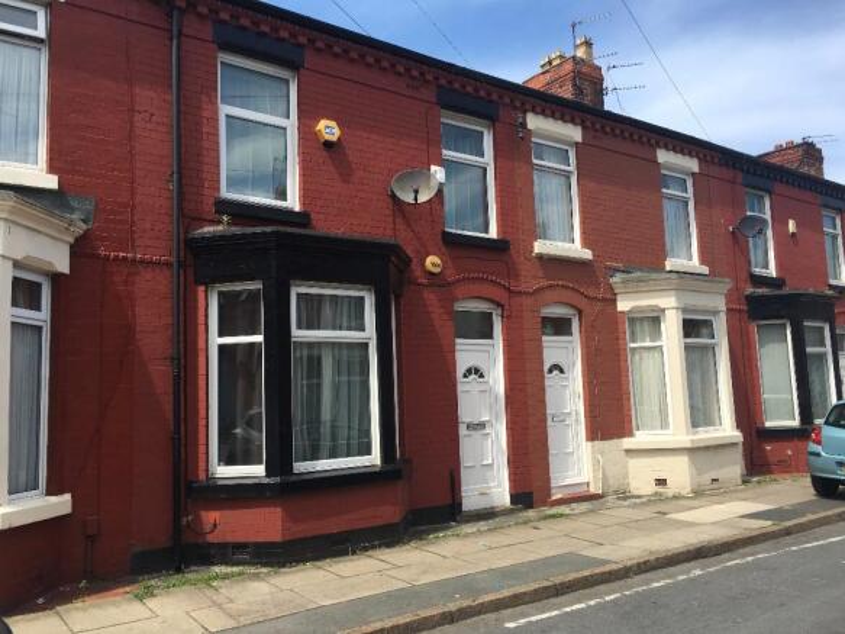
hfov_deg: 61.7
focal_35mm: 29
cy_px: 317
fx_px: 708
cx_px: 422
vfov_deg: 48.2
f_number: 2.2
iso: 25
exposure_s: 1/1202
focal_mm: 4.15
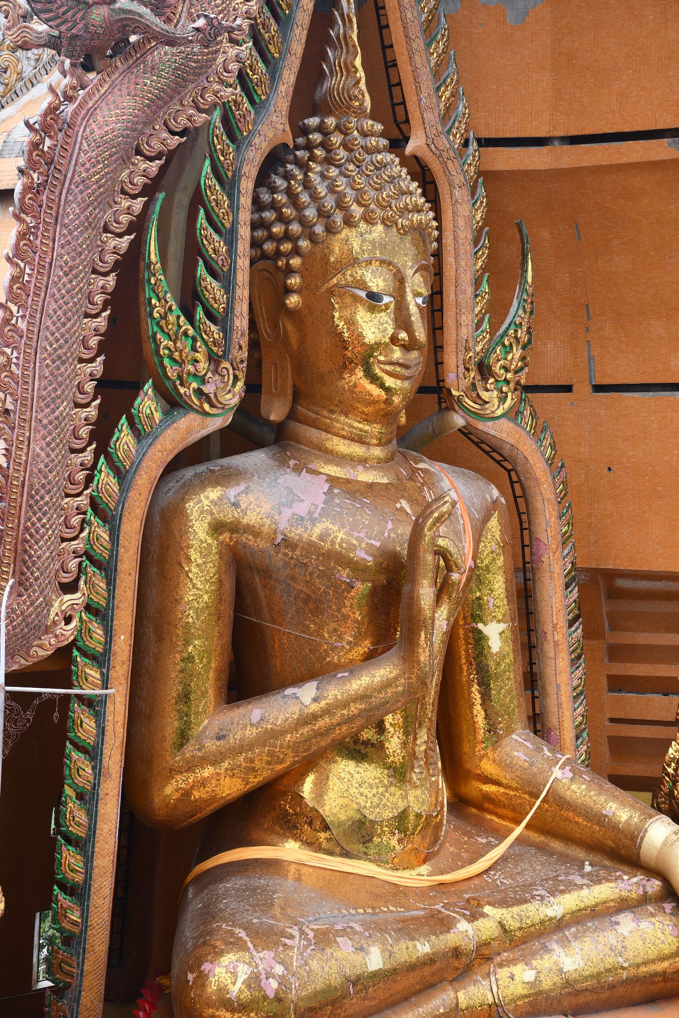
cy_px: 509
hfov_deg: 16.3
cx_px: 340
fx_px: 2377
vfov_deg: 24.2
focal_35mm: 84
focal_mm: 56
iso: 200
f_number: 7.1
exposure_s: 1/250
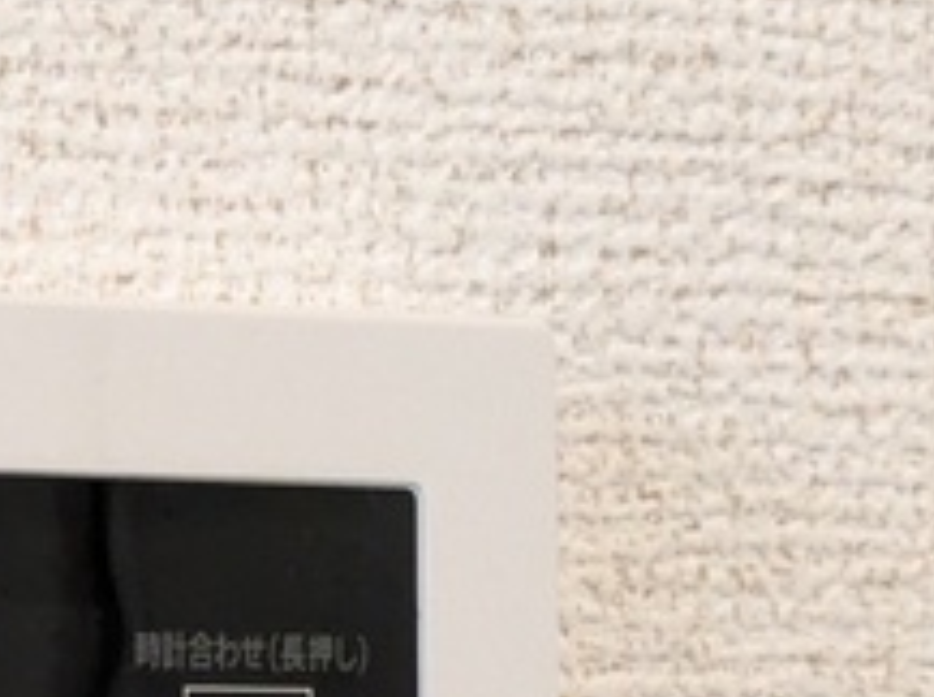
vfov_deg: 6.4
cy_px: 1140
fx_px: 6088
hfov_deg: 8.6
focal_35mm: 226
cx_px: -267
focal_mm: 5.43
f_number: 1.89
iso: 619
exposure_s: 1/120
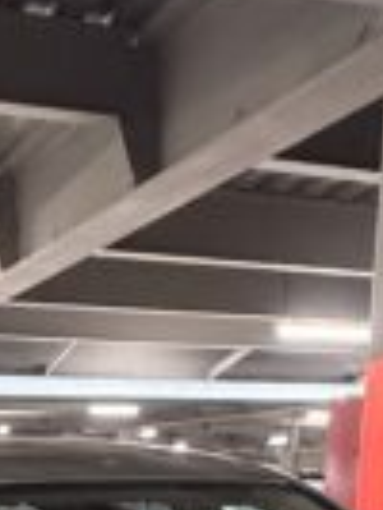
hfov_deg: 21.0
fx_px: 1031
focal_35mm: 70
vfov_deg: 19.0
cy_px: 980
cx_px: 176
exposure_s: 1/60
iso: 640
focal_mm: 2.22
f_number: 2.2
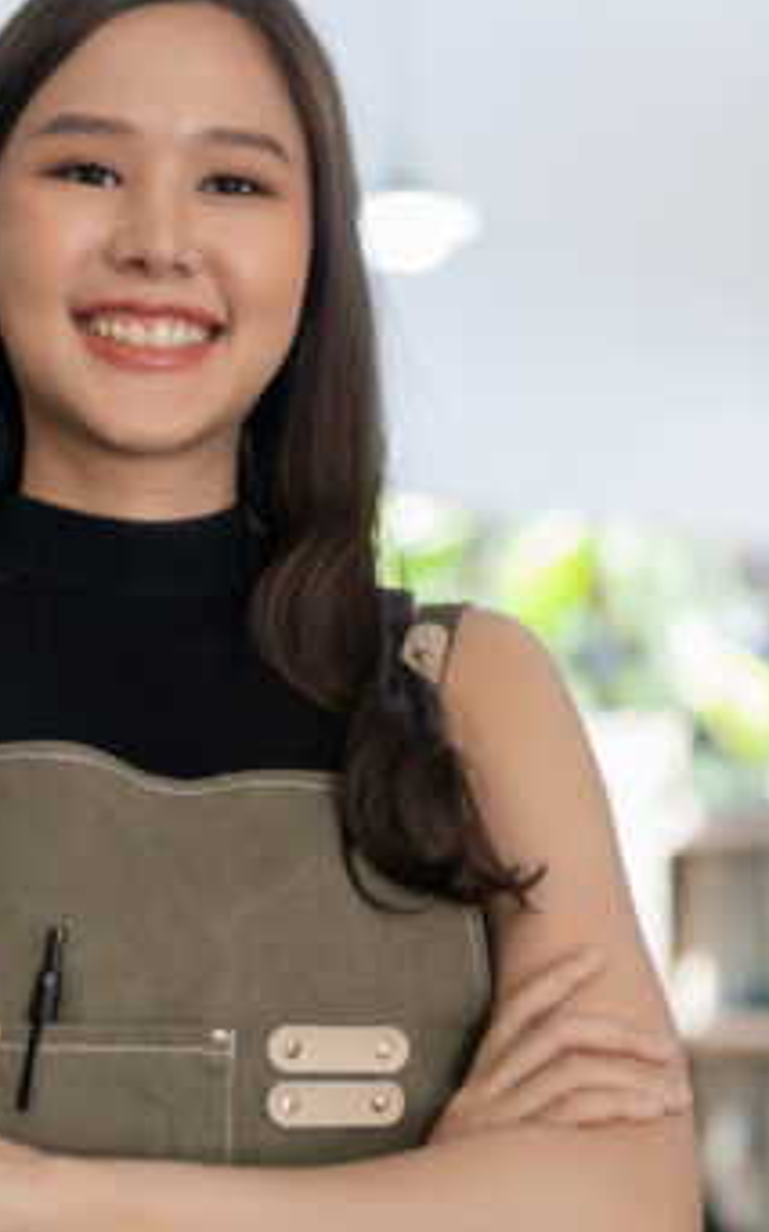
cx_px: 173
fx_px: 3589
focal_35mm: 107
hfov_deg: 12.2
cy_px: 761
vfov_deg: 19.4
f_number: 1.4
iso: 800
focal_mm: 35
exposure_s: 1/500
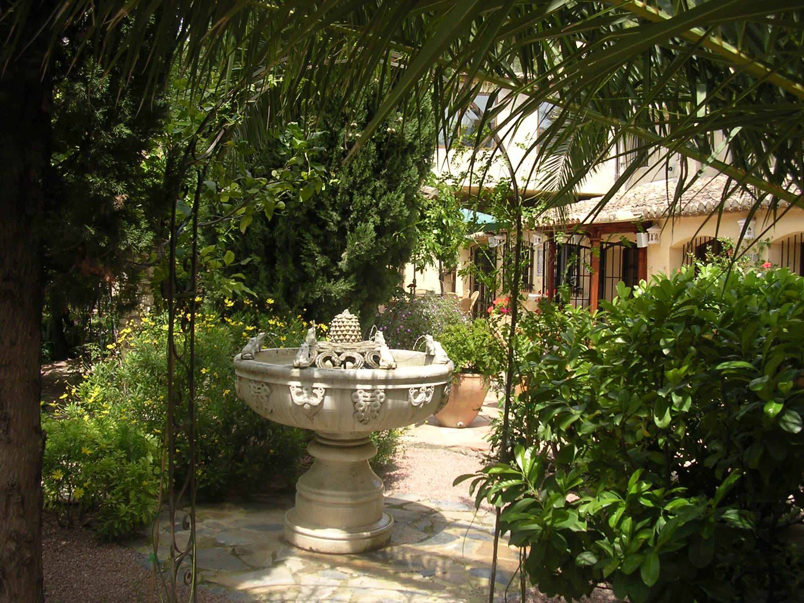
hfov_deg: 49.0
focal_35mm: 38
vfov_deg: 37.7
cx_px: 402
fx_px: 883
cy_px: 302
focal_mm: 5.8
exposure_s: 1/394
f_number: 2.8
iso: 100
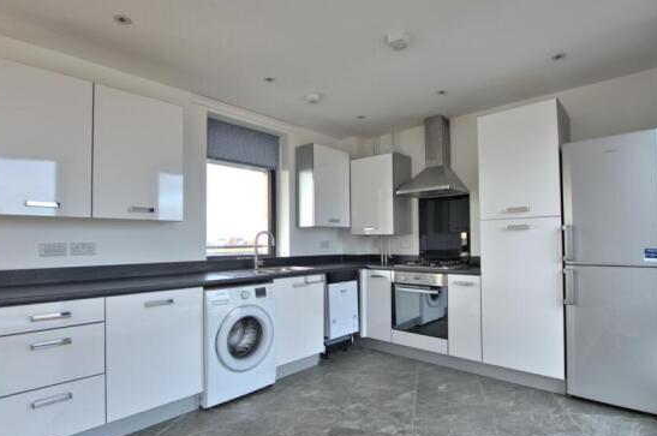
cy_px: 232
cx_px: 323
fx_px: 328
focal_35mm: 18
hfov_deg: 90.1
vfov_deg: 67.1
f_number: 3.5
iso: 100
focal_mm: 10
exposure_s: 1/60
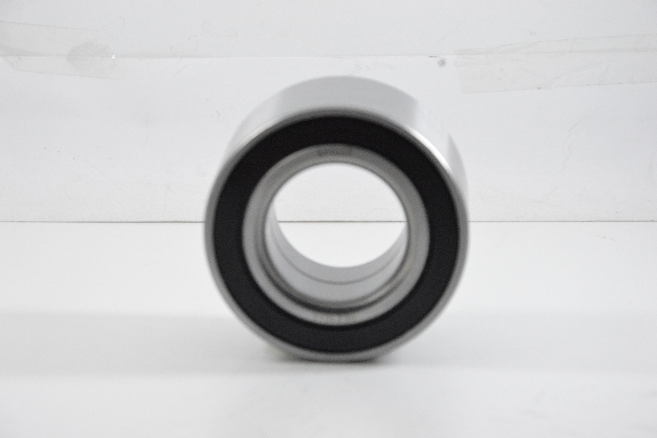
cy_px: 219
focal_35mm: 159
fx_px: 2892
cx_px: 328
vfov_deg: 8.7
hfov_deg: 13.0
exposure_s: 1/100
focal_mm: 105
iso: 3200
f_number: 8
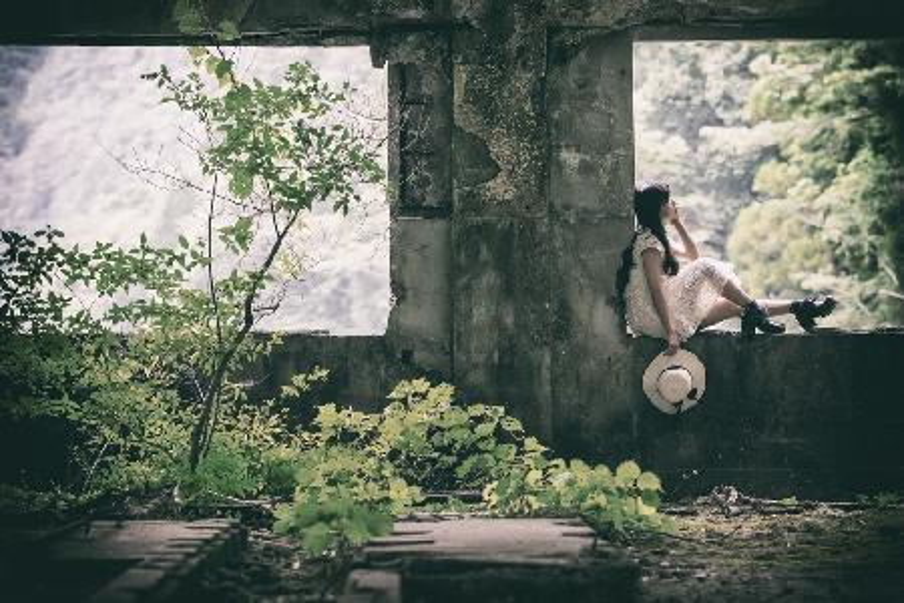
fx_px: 3390
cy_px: 302
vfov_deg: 10.2
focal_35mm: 135
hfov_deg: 15.2
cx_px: 452
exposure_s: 1/160
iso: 320
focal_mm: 135
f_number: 4.5
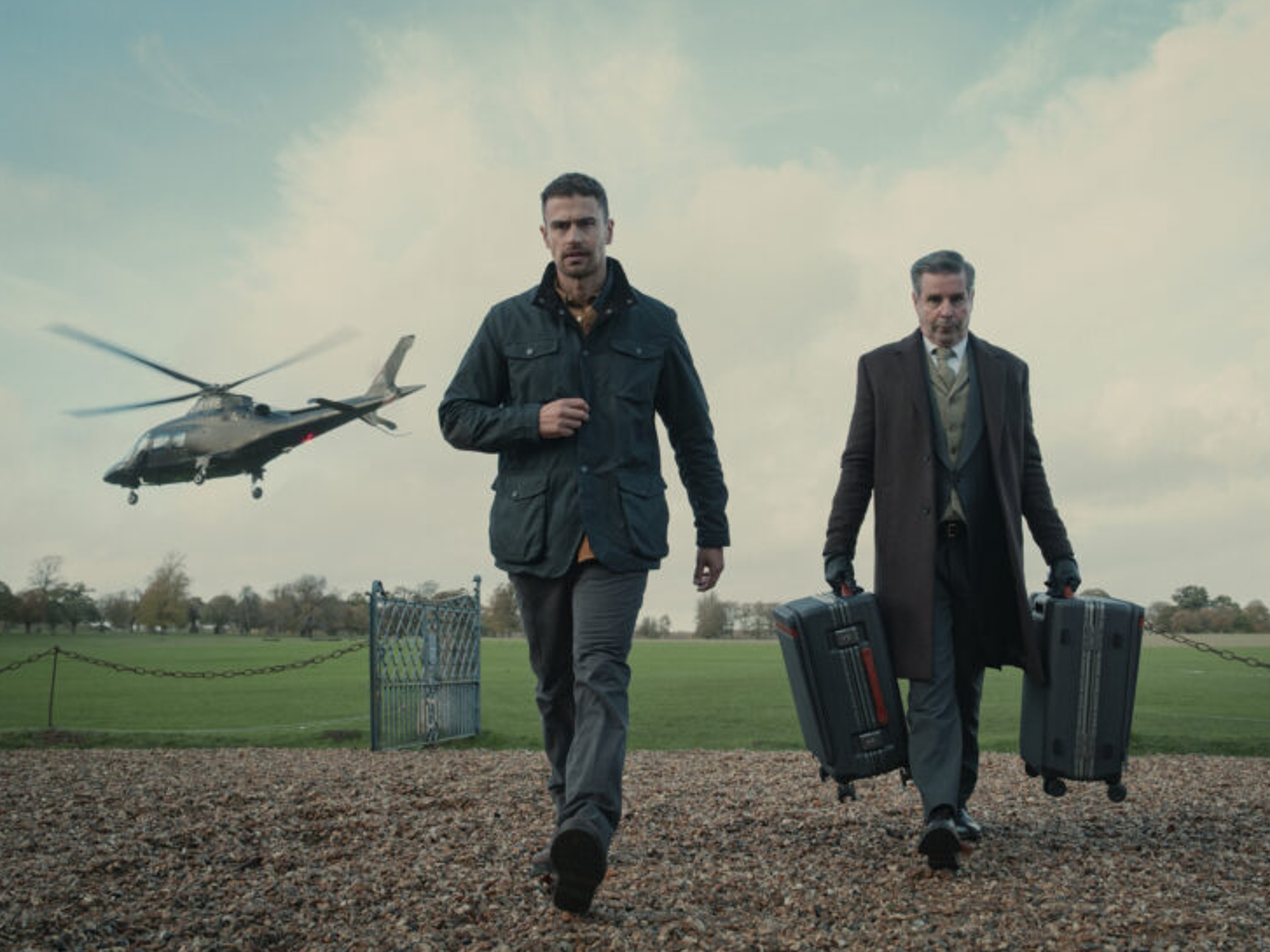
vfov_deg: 35.9
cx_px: 699
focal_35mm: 40
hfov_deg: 46.7
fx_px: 1467
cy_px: 482
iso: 1600
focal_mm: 36
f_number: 6.3
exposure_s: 1/640
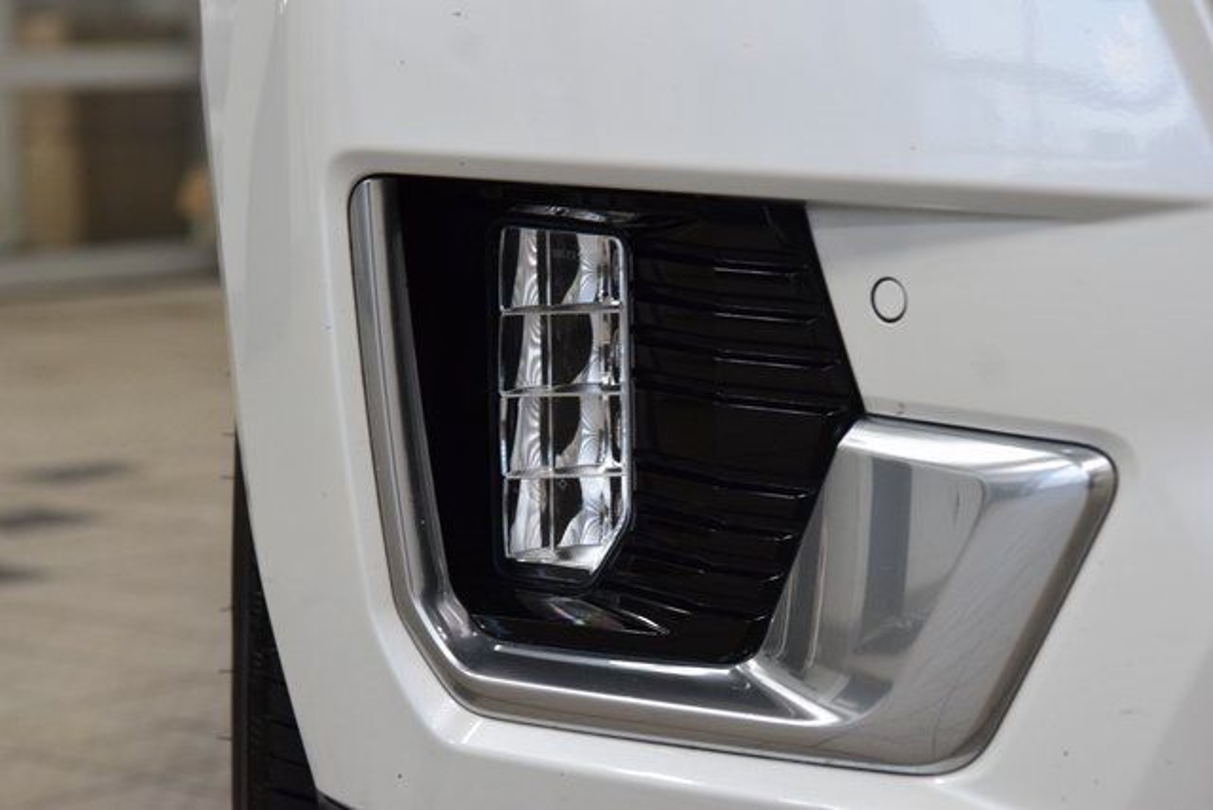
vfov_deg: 13.0
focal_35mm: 105
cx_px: 606
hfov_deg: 19.5
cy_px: 405
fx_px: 3538
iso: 1600
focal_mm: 70
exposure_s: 1/125
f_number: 5.6
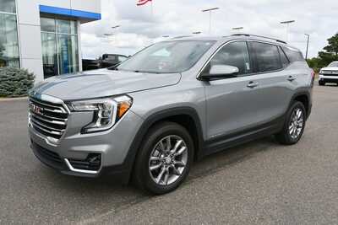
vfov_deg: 43.6
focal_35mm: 30
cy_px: 112
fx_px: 282
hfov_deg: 61.9
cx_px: 169
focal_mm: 20
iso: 140
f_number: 8
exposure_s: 1/250
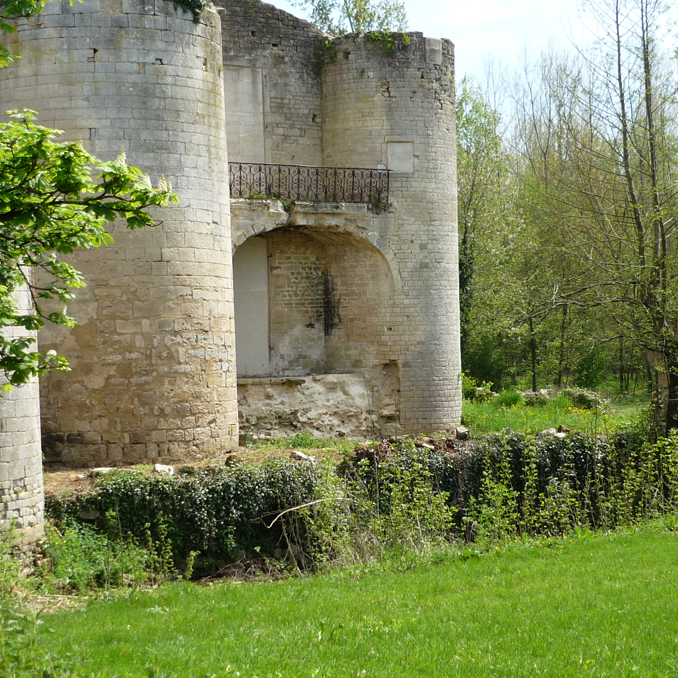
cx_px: 323
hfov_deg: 25.4
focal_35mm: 68
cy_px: 339
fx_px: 1507
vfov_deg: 25.4
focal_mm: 7.2
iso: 100
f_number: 3
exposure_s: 1/400
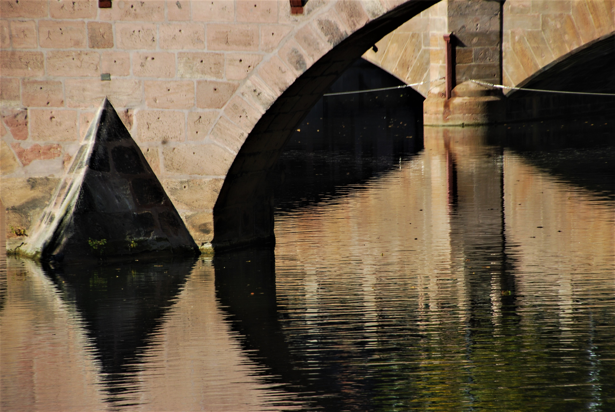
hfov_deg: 6.9
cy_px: 206
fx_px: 5131
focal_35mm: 300
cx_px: 308
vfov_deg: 4.6
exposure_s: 1/160
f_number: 9
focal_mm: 200
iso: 200
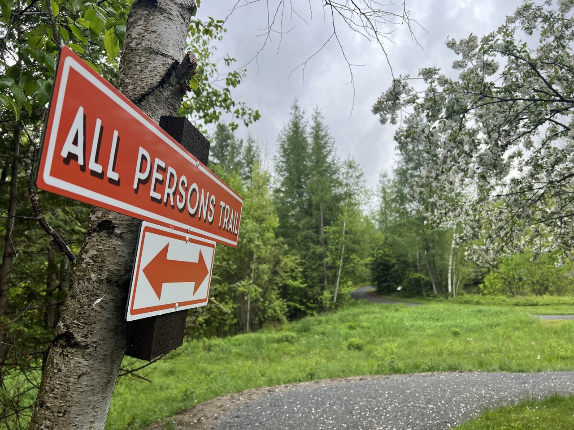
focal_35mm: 26
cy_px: 215
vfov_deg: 53.1
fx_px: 431
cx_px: 287
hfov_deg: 67.3
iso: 50
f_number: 1.5
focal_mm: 5.7
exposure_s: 1/1135
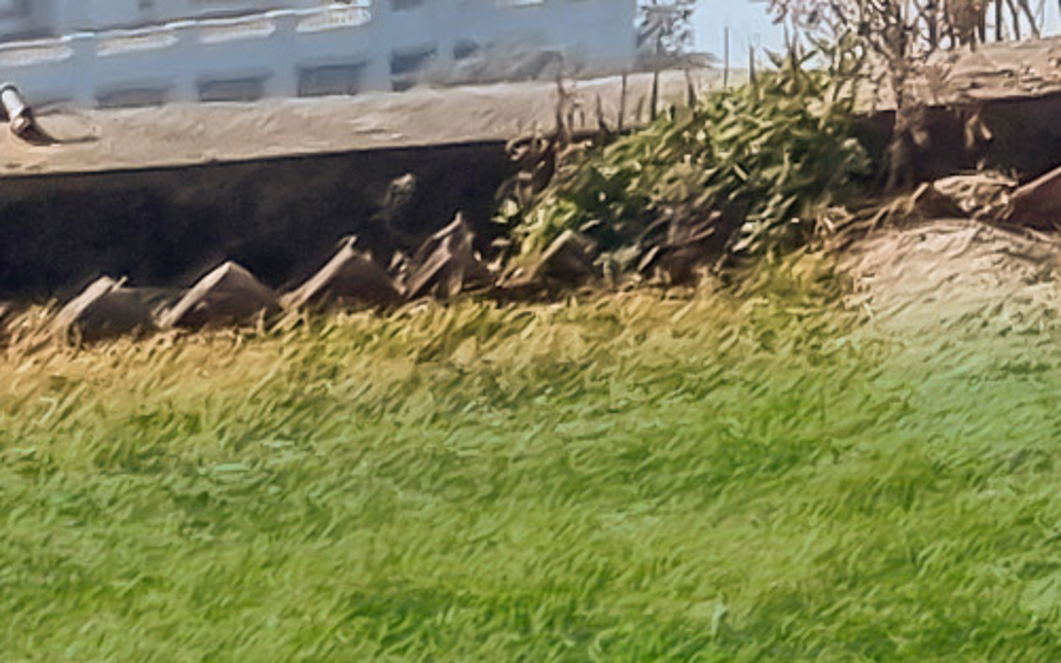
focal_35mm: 220
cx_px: 2774
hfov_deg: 8.5
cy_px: -890
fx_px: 6361
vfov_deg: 5.8
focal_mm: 5.4
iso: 50
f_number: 1.8
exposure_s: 1/4400
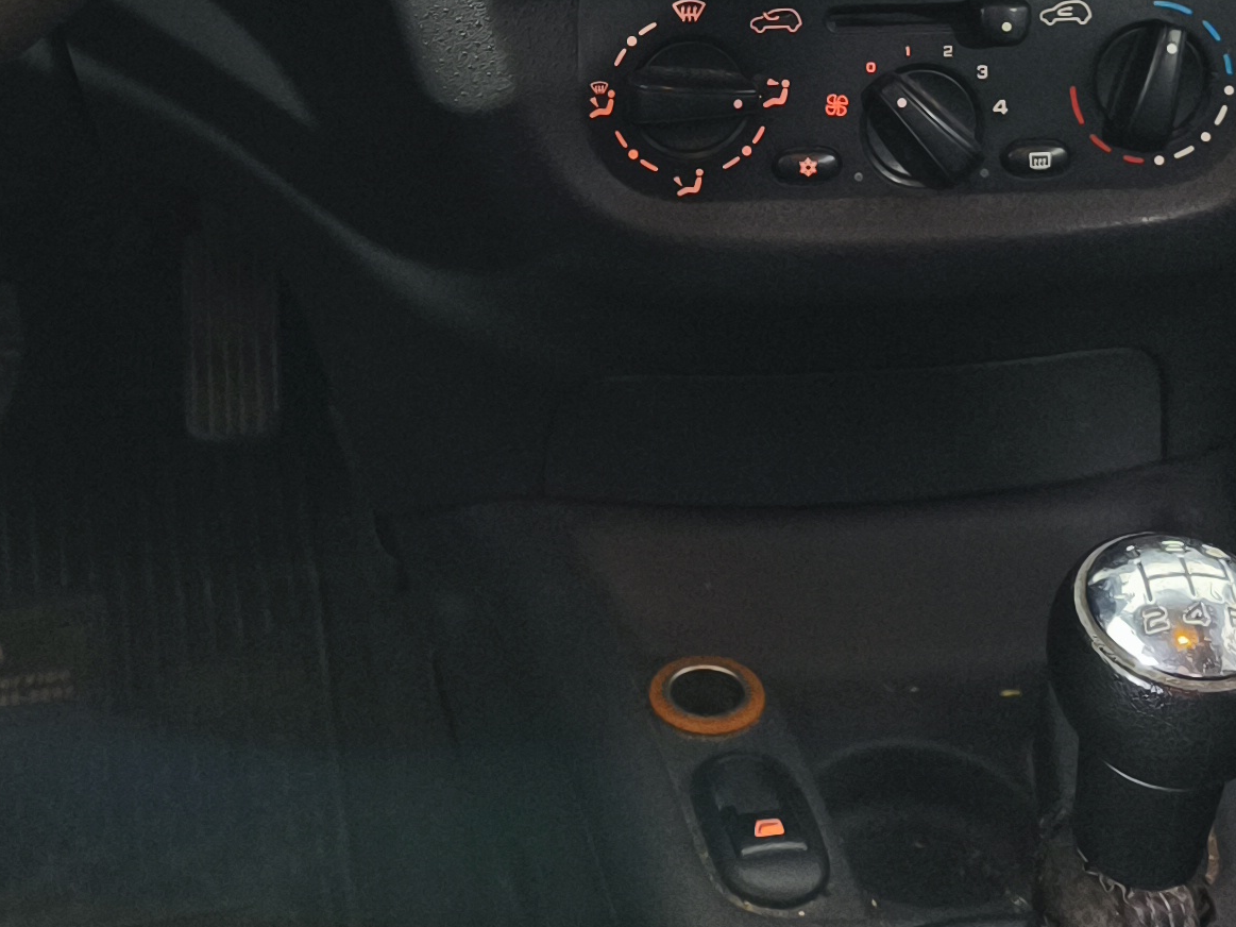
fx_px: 2892
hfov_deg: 24.0
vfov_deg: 17.0
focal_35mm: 81
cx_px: 413
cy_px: -333
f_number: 1.7
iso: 640
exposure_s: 1/50
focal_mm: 5.35
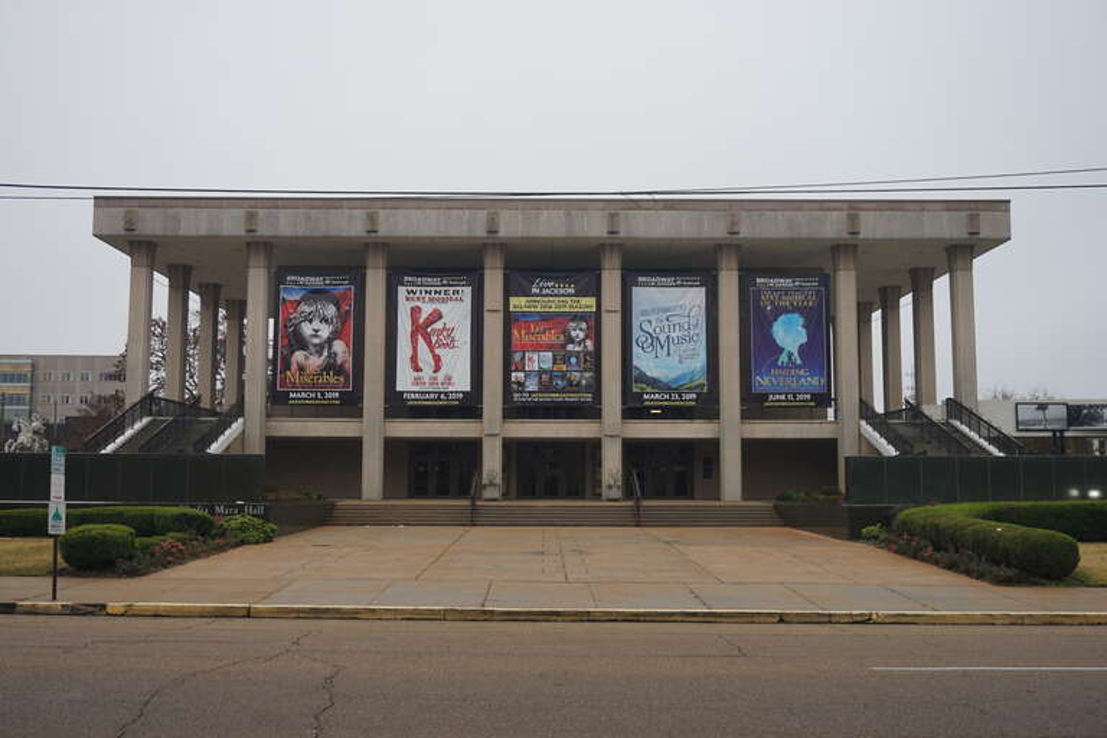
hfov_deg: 51.3
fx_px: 1153
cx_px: 554
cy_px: 369
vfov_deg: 35.5
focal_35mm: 38
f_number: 4.5
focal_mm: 25
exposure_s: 1/60
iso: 100
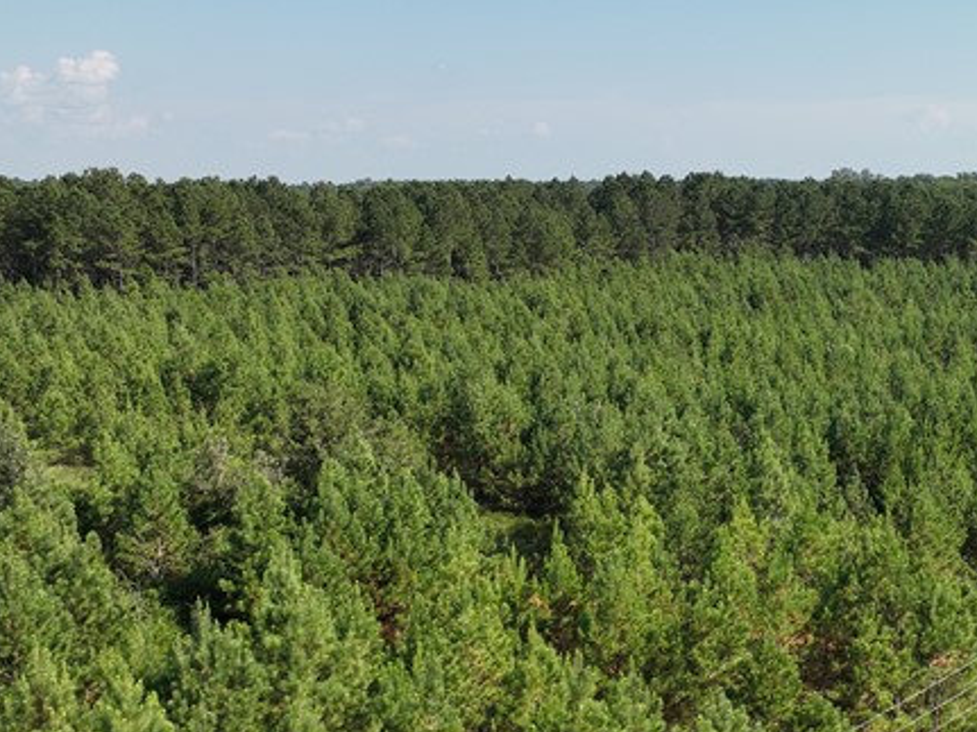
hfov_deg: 33.1
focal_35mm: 57
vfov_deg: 25.6
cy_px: 448
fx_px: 1608
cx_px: 739
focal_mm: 12.29
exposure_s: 1/200
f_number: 2.8
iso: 100
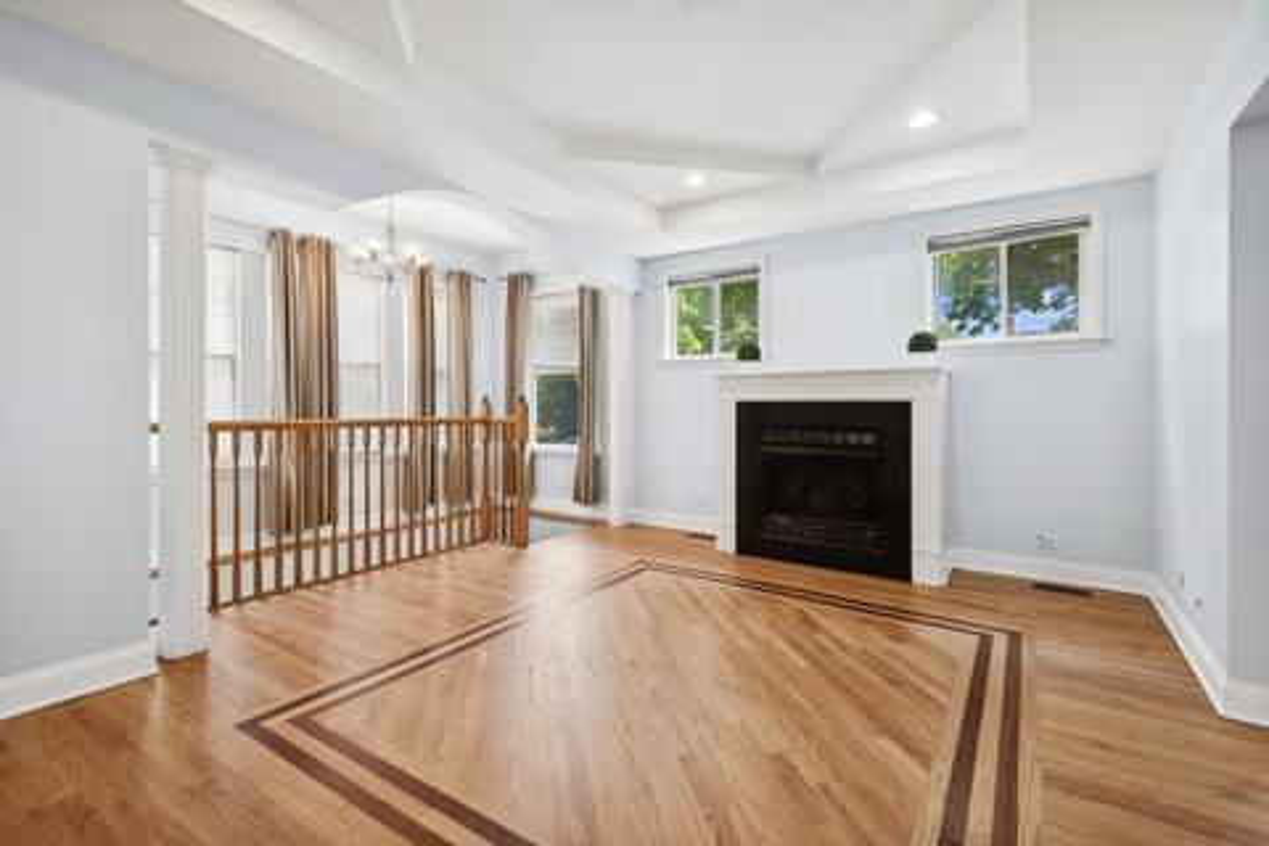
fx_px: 564
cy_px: 423
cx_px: 634
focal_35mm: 16
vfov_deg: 73.7
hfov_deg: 96.7
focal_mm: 16
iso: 320
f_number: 8
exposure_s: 1/20
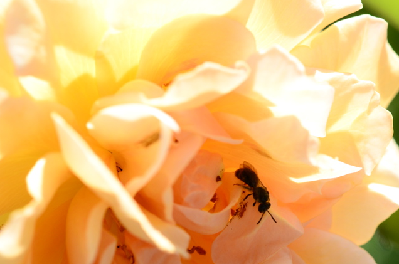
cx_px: 198
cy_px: 212
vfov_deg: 9.4
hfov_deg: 14.2
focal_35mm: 145
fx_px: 1603
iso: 320
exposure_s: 1/500
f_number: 8
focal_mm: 60
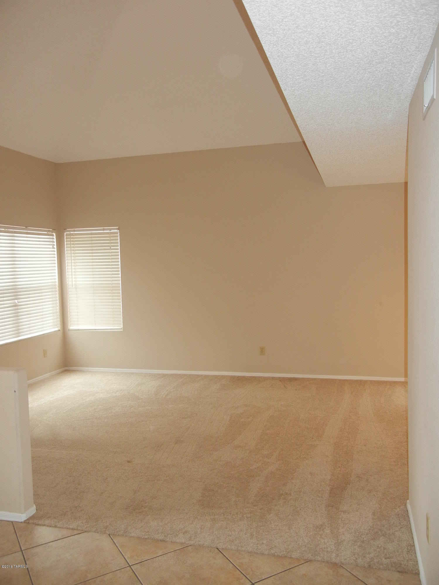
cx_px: 220
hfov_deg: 46.8
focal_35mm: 30
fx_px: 507
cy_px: 292
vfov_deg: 60.0
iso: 230
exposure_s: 1/40.3
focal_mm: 5.4
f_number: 3.5
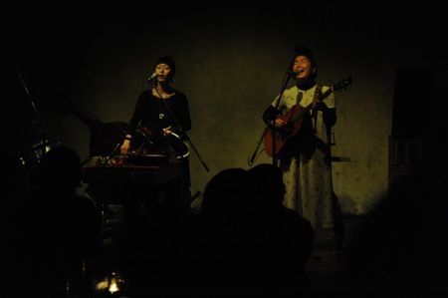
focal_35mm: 65
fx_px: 808
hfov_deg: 31.0
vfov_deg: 20.9
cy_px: 149
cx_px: 224
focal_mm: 65
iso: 6400
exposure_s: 1/125
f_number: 4.5
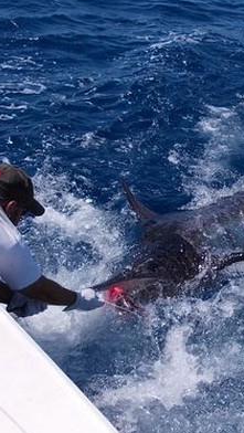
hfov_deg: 23.7
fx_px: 563
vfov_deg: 42.0
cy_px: 241
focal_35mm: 49
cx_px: 224
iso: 80
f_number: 5.4
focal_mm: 4
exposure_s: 1/500
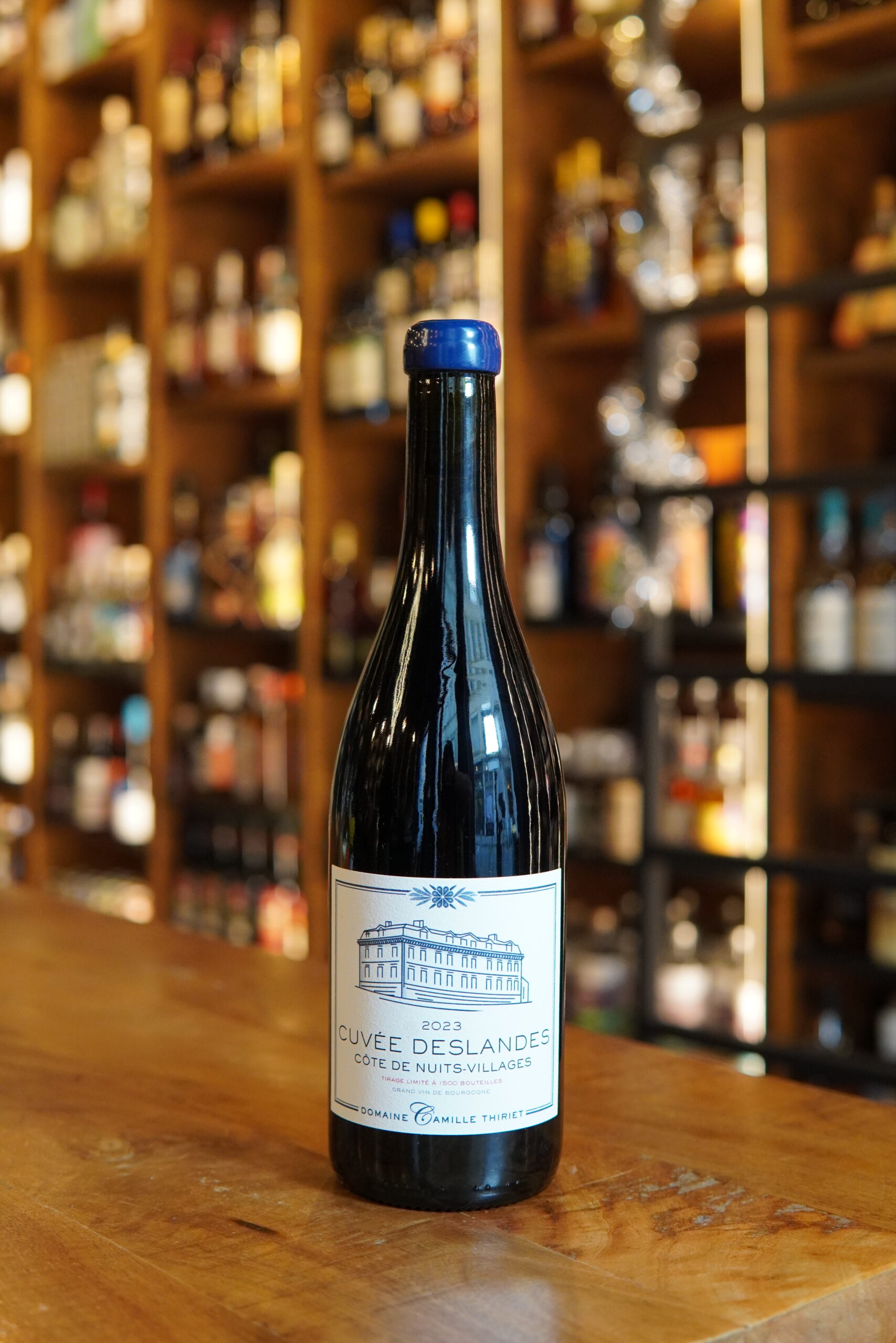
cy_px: 672
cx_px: 448
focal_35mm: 45
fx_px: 1680
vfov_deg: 43.6
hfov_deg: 29.9
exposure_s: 1/160
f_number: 3.2
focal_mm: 30
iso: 1600
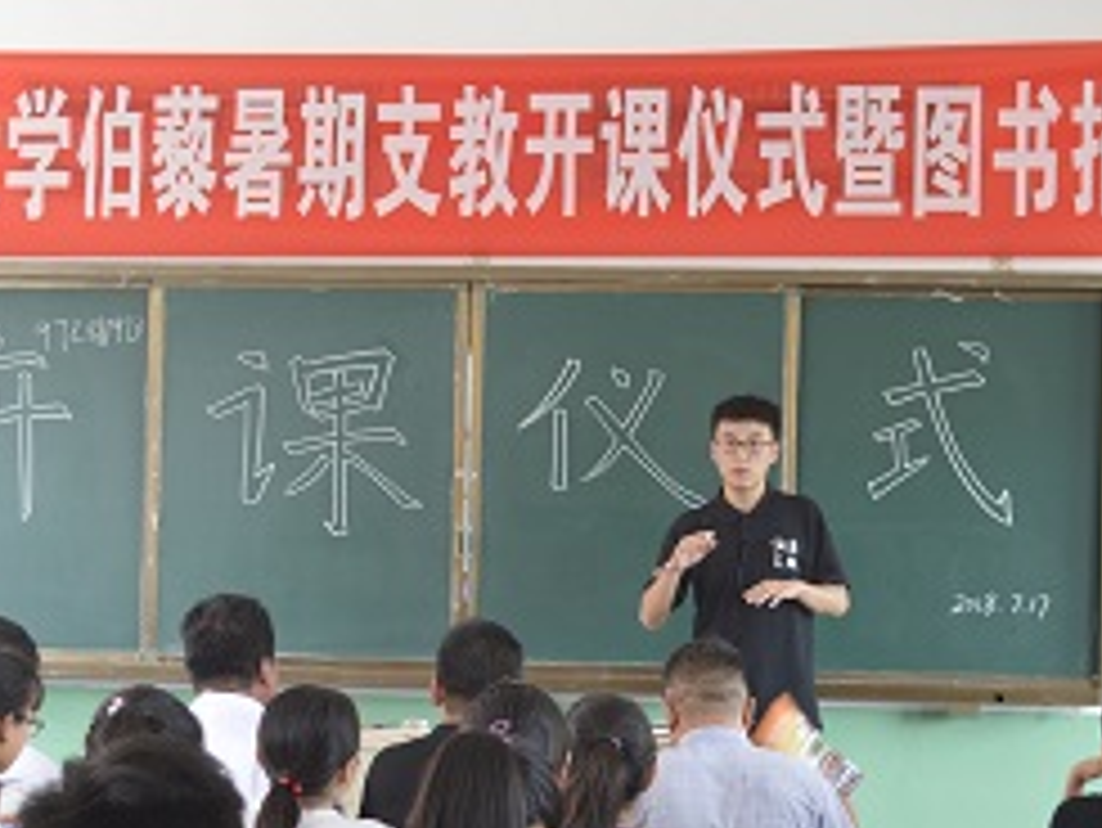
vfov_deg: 18.2
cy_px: 538
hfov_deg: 24.1
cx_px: 553
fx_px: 2580
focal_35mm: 81
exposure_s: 1/40
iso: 400
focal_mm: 30
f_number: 5
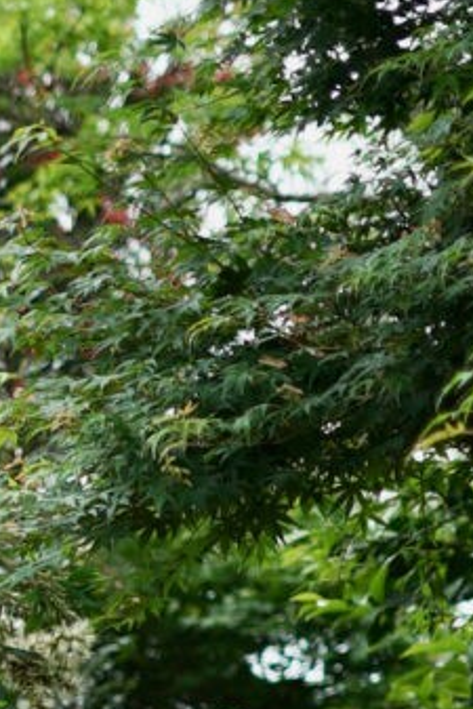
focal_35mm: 267
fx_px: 5256
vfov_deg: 7.5
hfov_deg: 5.0
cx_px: -708
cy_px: 1211
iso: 125
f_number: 1.8
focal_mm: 50
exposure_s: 1/1600
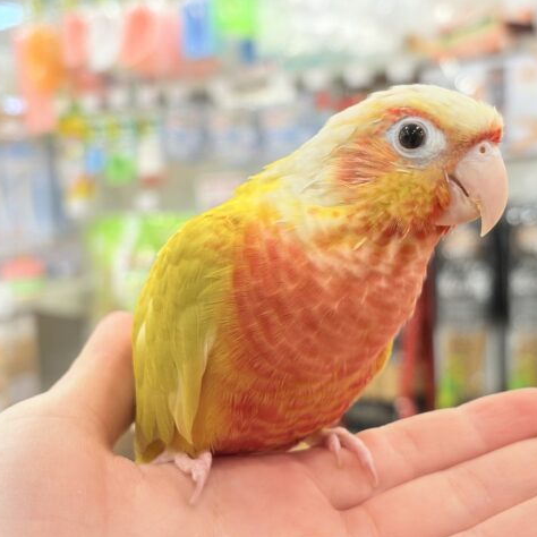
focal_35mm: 62
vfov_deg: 27.7
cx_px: 313
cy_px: 270
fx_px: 1088
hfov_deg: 27.7
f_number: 1.6
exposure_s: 1/50
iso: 80
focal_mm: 5.96
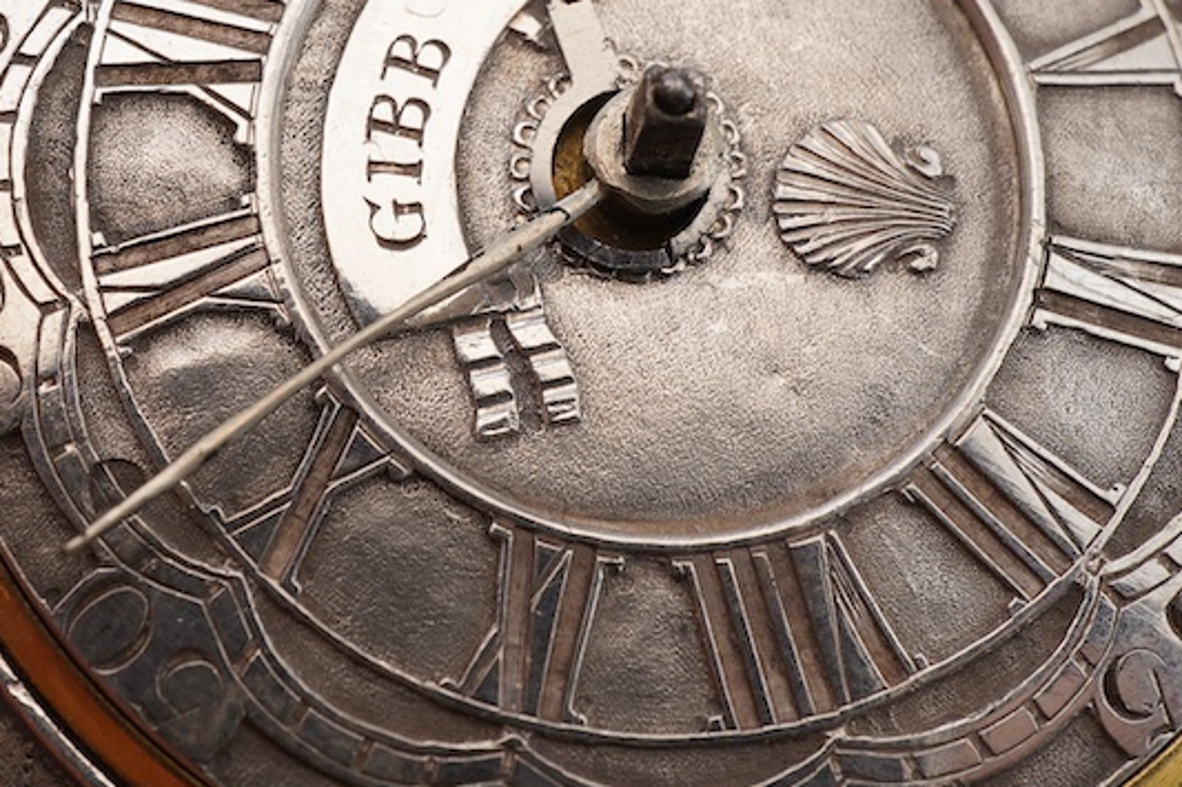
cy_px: 173
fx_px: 2494
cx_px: 472
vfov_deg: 17.8
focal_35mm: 76
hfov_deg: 26.6
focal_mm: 30
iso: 160
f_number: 22
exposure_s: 1/125
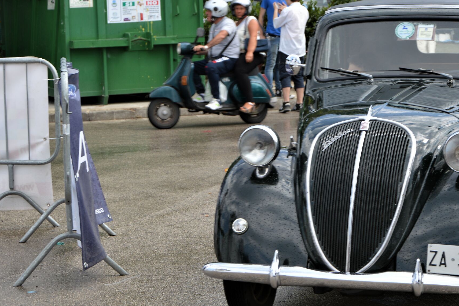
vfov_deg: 13.5
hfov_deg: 20.1
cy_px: 152
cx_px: 316
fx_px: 1287
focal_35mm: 101
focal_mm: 48
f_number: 6.3
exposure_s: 1/160
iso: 100
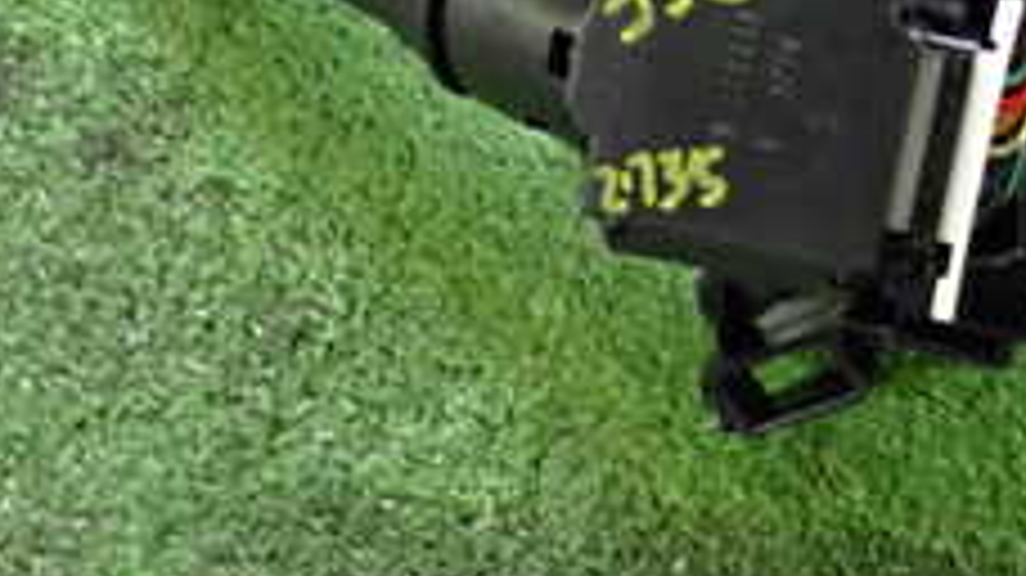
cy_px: -4
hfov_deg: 22.6
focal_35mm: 86
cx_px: 1251
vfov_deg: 13.8
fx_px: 2339
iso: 640
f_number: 2.3
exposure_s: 1/30
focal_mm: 5.4
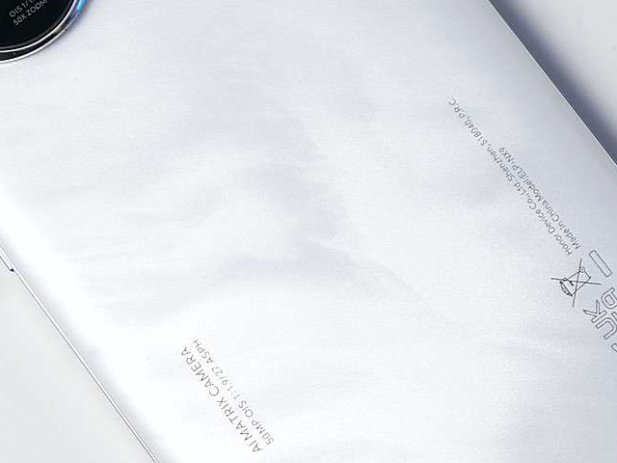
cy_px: 239
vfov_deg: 13.7
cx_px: 267
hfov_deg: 18.2
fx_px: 1925
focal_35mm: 108
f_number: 2
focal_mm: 16
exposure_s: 1/125
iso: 200
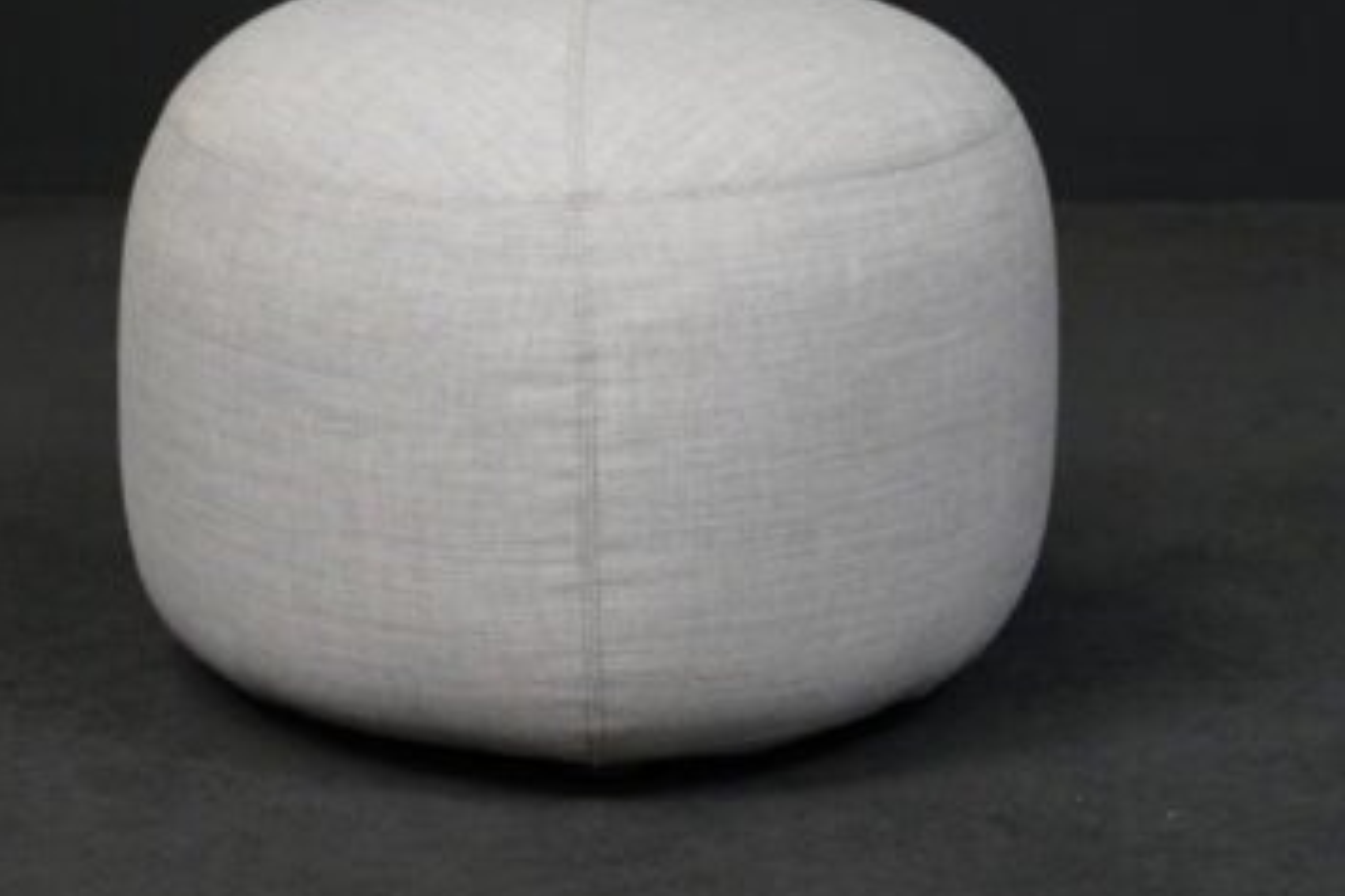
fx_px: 6610
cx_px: 608
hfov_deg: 11.6
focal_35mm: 177
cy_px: 287
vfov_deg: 7.7
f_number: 7.1
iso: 5000
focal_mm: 105
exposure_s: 1/320
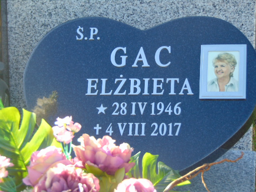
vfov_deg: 9.1
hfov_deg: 12.0
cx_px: 128
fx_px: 1213
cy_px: 96
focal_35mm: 164
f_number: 4
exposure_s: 1/125
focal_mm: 29.5
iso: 100
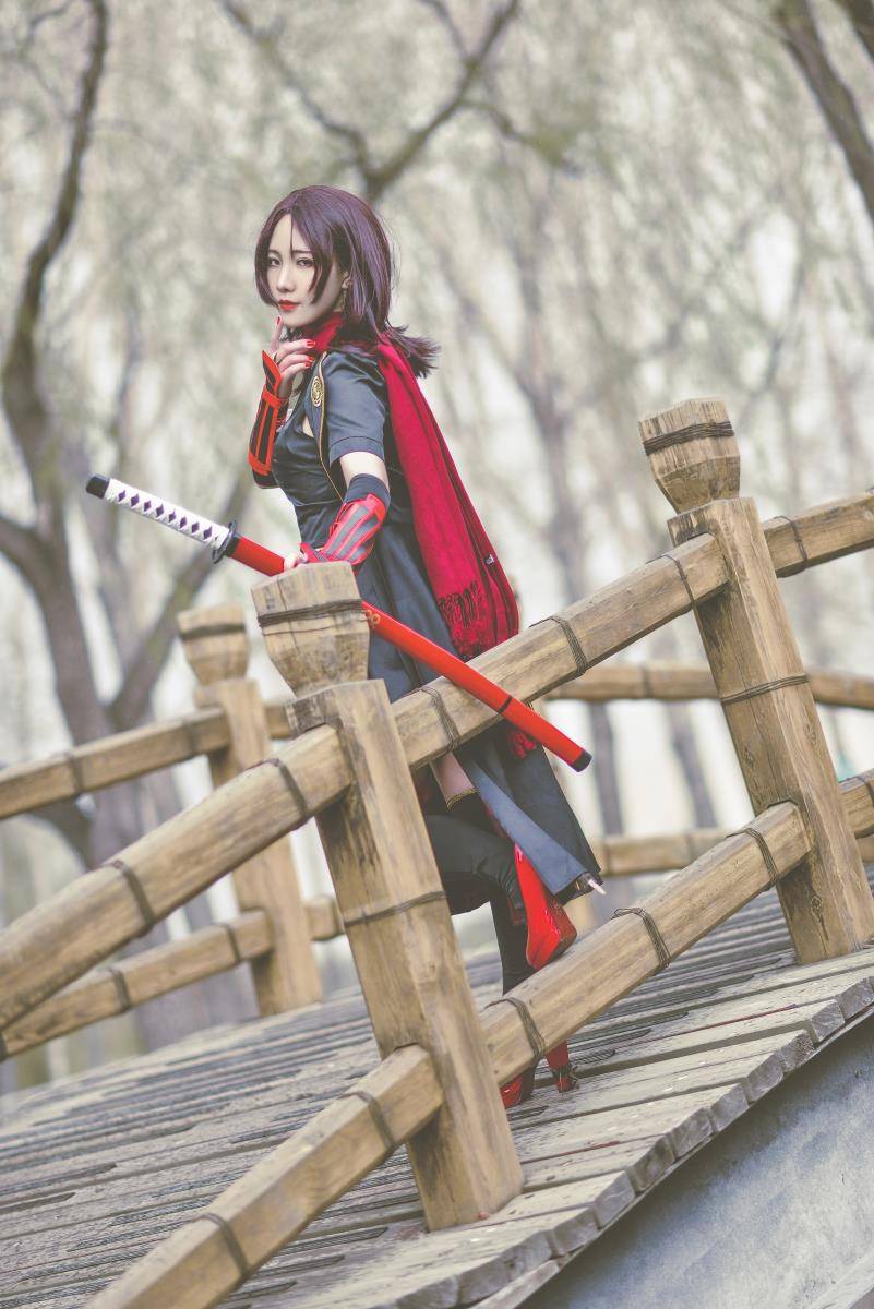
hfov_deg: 13.1
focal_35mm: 105
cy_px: 654
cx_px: 437
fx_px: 3820
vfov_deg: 19.4
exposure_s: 1/1000
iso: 100
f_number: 2
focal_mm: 105
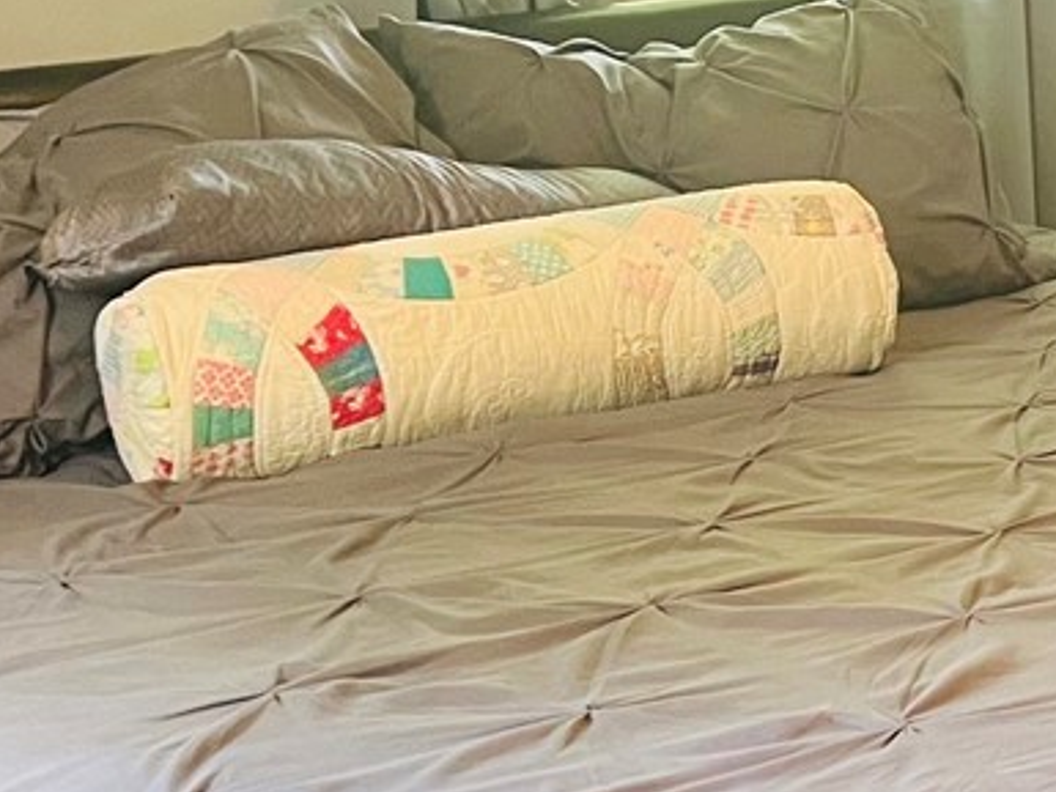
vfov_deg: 13.7
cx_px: 1509
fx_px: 3296
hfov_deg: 16.8
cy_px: 485
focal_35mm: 108
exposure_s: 1/60
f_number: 1.5
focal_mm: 5.7
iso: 200
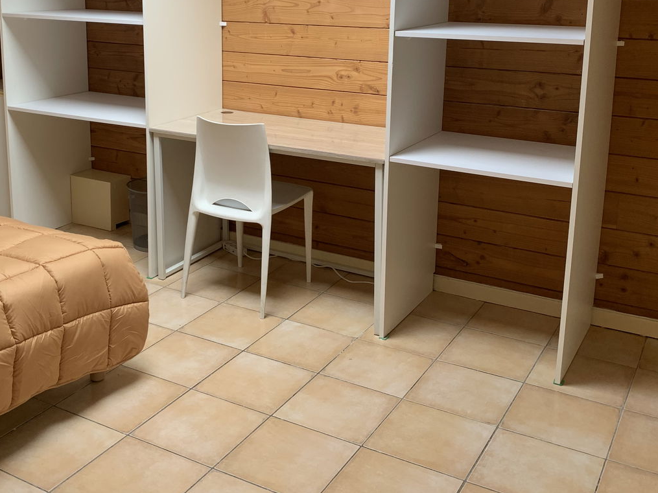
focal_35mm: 41
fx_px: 779
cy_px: 121
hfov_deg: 45.6
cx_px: 277
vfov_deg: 34.4
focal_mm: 4.25
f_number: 1.8
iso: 64
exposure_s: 1/121
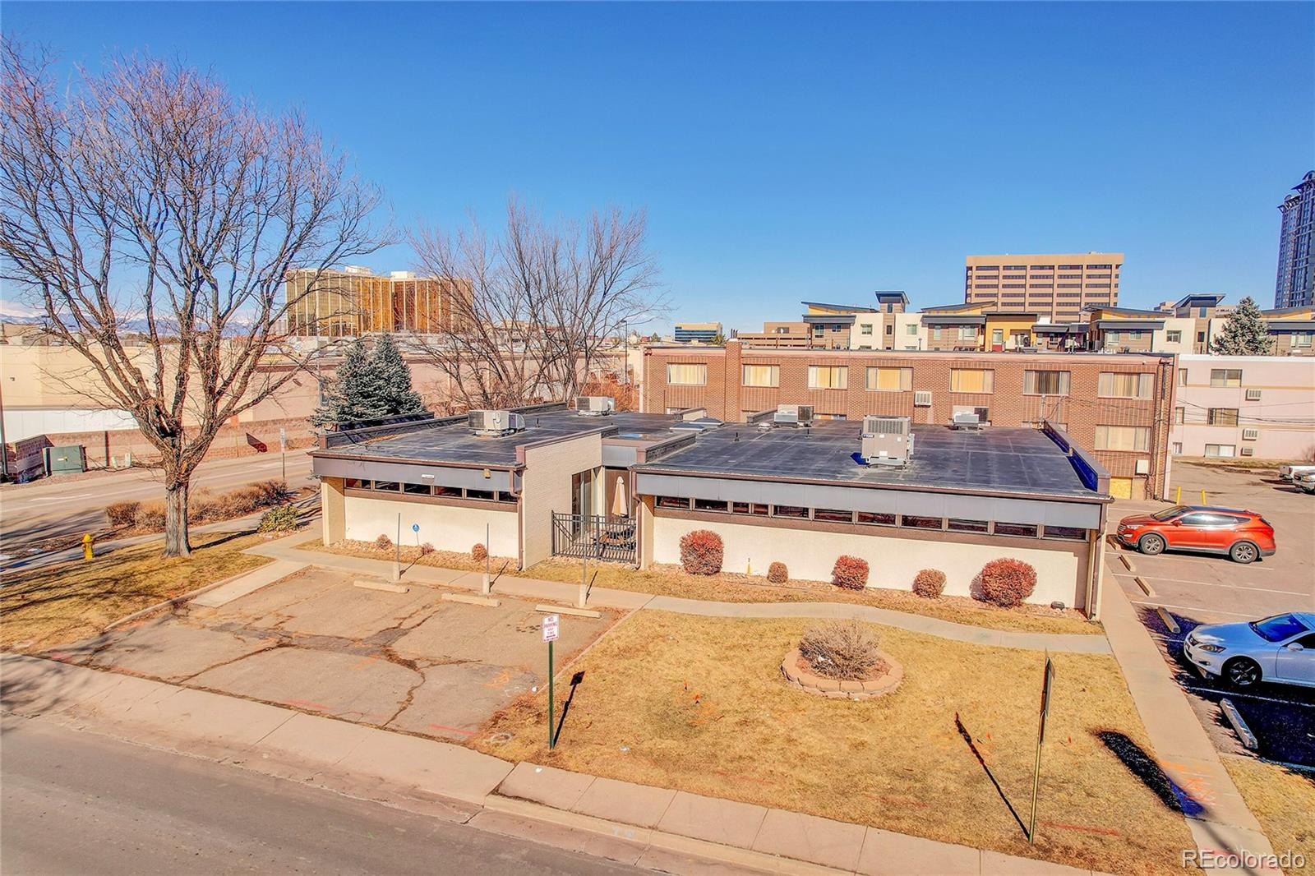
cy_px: 438
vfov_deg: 57.2
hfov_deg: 78.6
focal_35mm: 22
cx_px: 658
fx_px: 803
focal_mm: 8.4
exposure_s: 1/160
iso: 100
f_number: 2.8
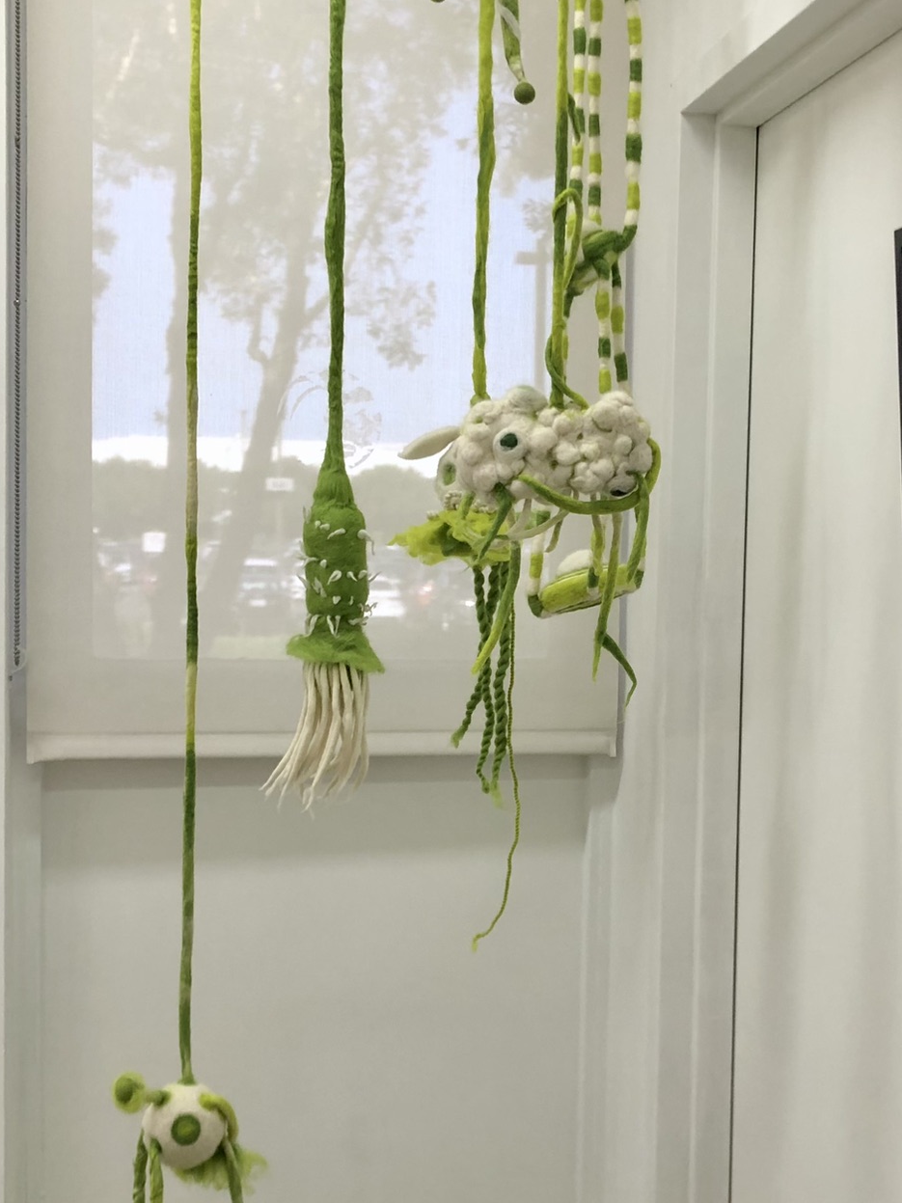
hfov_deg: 31.2
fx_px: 1598
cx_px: 624
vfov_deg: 41.1
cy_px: 709
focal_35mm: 46
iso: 25
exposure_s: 1/40
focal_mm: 4
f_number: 1.8
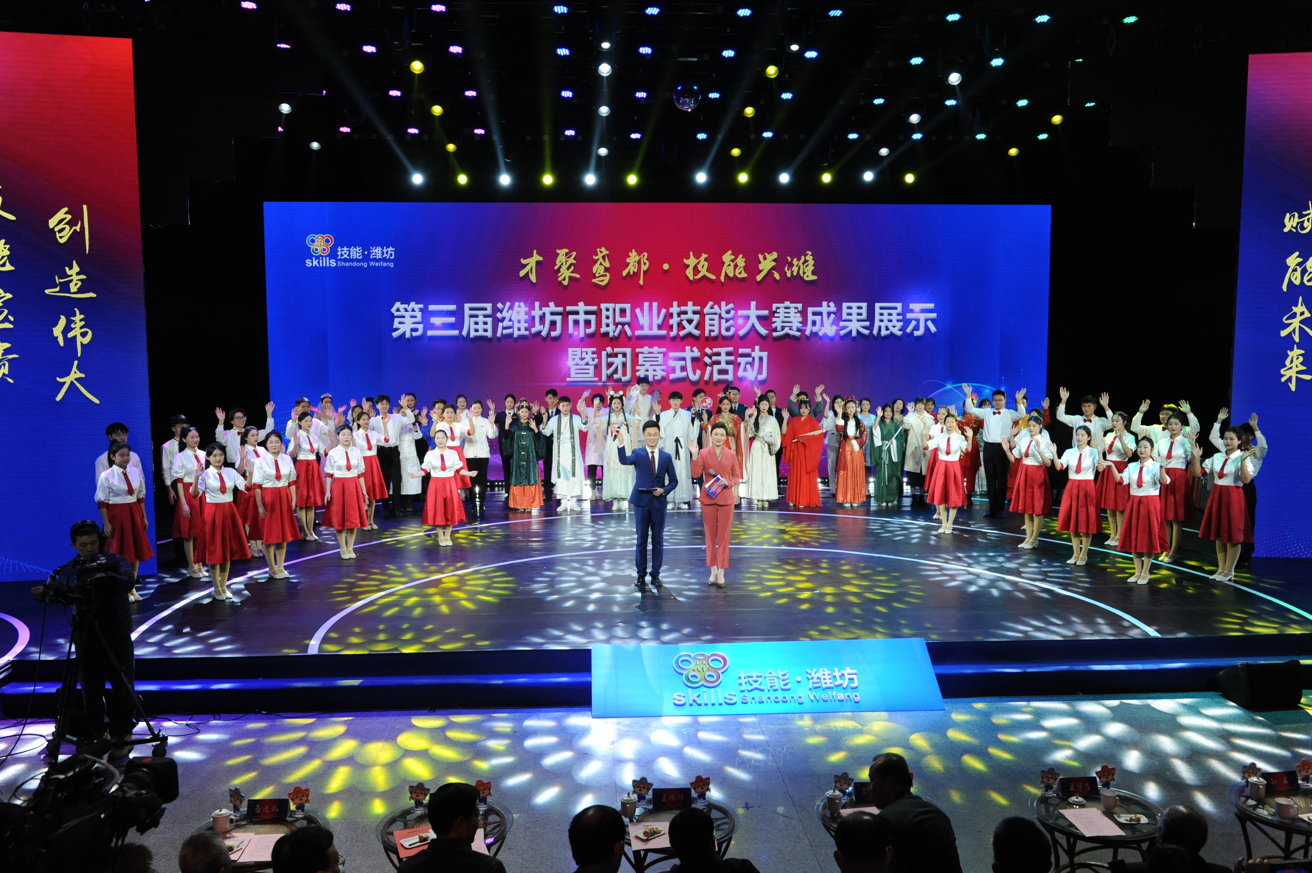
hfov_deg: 58.7
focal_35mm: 32
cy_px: 436
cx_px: 656
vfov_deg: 41.1
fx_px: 1165
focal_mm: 32
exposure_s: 1/250
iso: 2000
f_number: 8
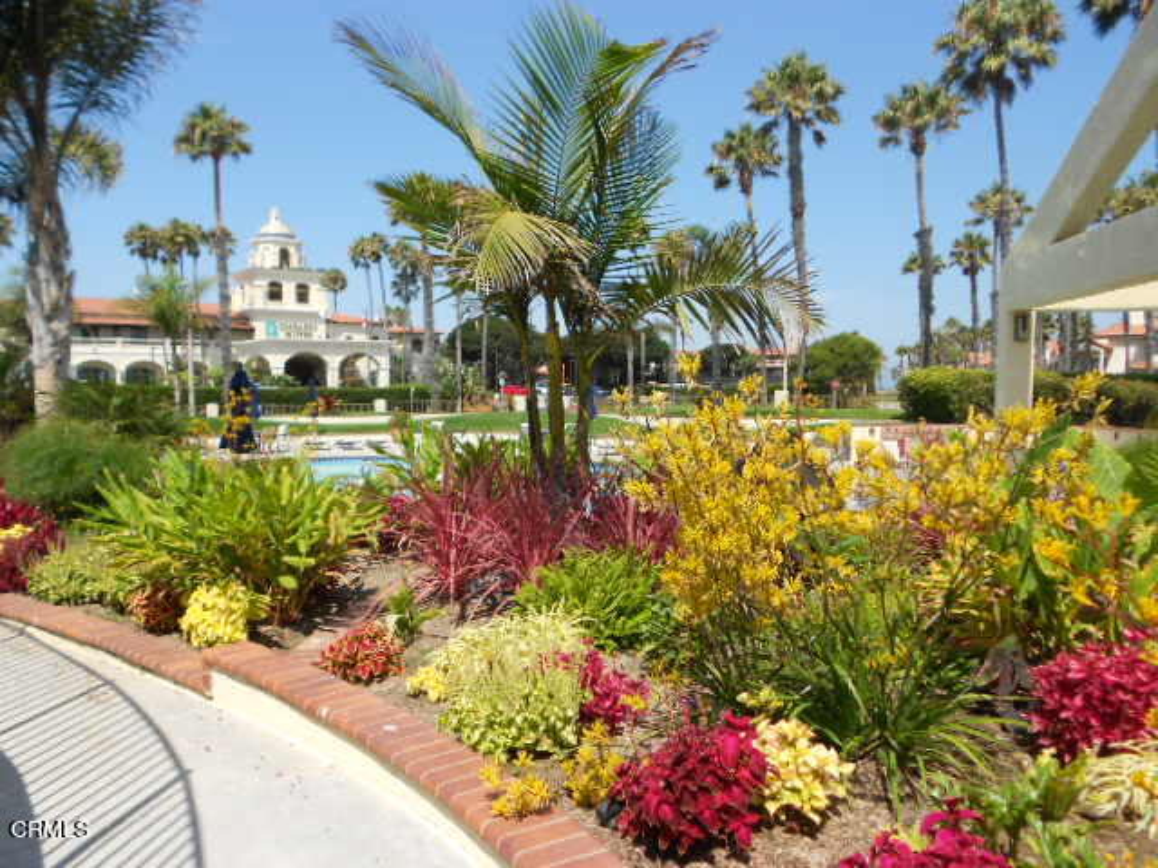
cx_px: 579
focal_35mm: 26
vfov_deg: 53.1
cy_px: 434
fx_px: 870
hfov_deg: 67.3
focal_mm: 4.6
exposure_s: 1/800
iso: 80
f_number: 3.2
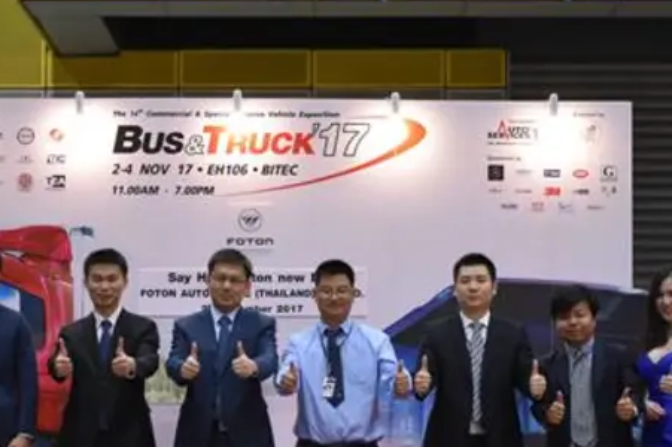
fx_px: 1695
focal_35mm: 91
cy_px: 377
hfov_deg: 22.4
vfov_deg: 14.9
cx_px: 253
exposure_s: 1/60
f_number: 4.2
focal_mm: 35
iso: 1600
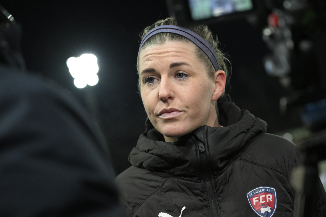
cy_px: 108
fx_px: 905
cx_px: 163
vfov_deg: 13.7
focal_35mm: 100
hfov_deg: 20.4
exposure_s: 1/500
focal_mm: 100
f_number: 5.6
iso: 4500
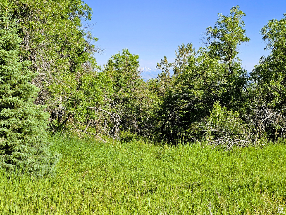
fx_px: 190
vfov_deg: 58.9
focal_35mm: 23
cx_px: 143
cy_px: 108
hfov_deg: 73.9
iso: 10
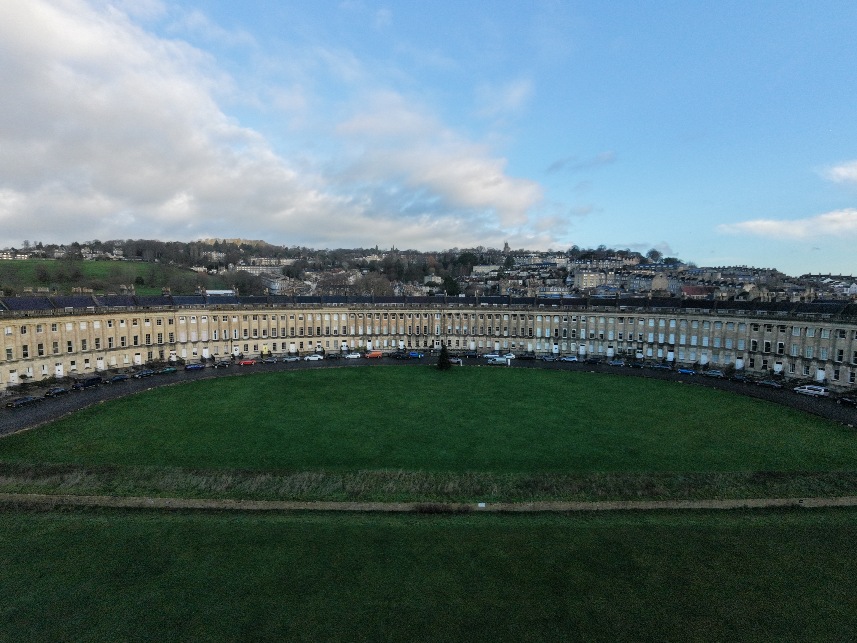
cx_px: 428
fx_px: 396
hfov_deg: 94.5
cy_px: 322
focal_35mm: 16
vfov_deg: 78.1
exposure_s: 1/500
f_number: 2.2
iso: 310
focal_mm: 3.05
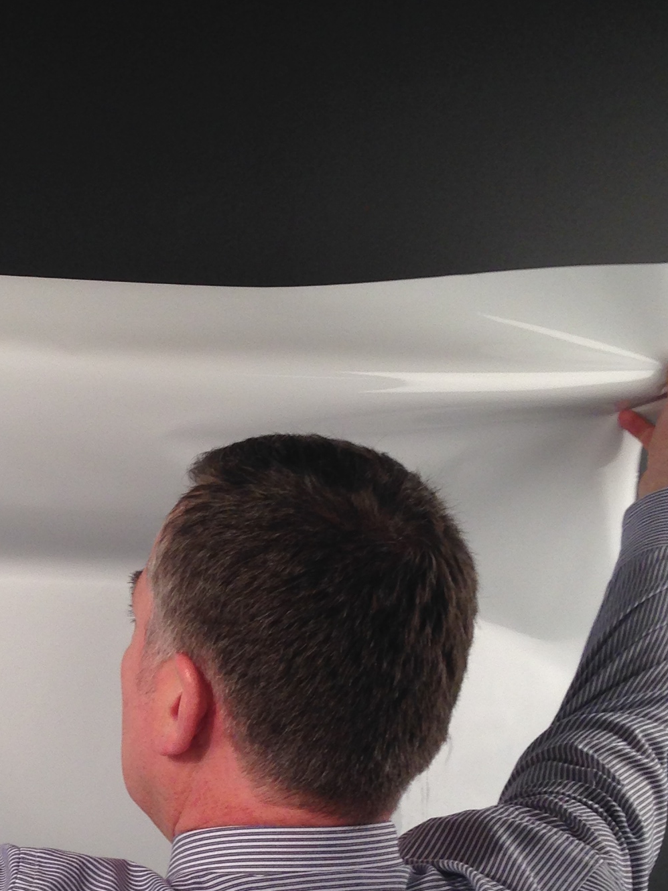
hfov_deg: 17.7
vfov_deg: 23.8
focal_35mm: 81
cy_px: 709
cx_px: -17
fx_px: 2085
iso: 50
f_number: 2.4
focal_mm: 4.12
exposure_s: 1/60
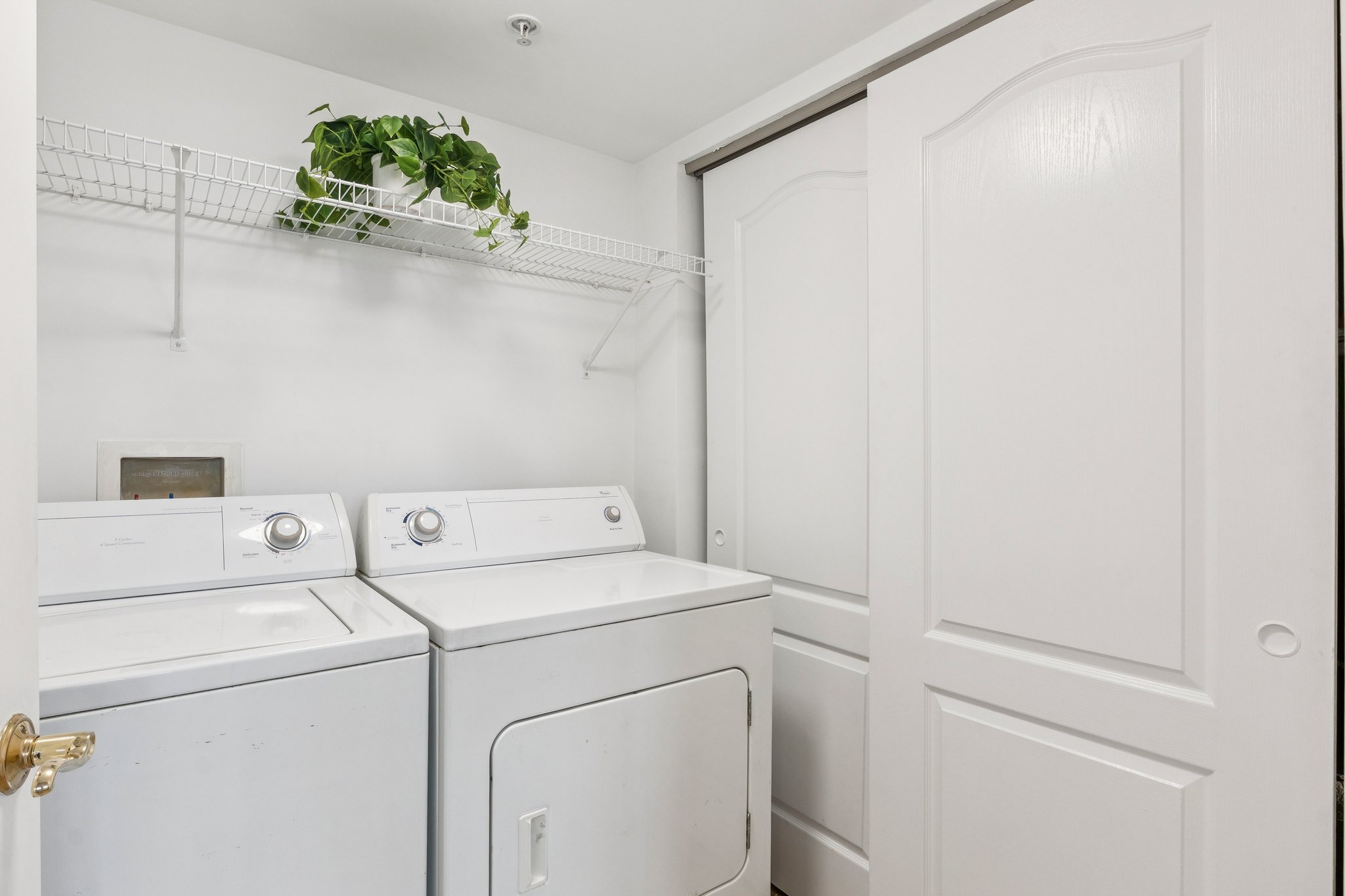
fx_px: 672
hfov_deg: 90.0
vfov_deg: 67.4
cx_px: 672
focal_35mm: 18
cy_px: 448
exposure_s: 1/10
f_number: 9
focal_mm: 12.2
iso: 200
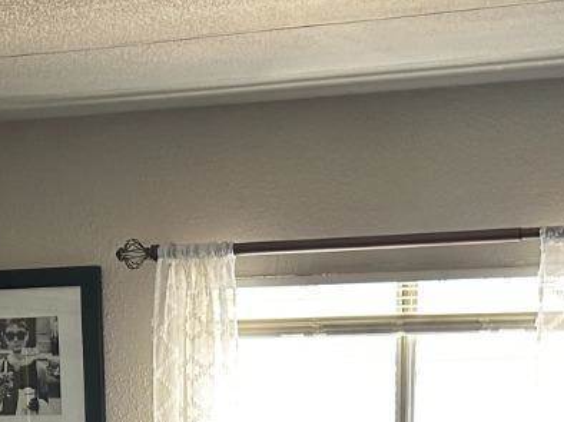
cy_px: 710
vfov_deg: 13.6
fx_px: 1612
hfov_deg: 19.8
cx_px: 249
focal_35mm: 99
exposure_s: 1/60
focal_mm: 5.7
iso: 125
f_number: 1.5
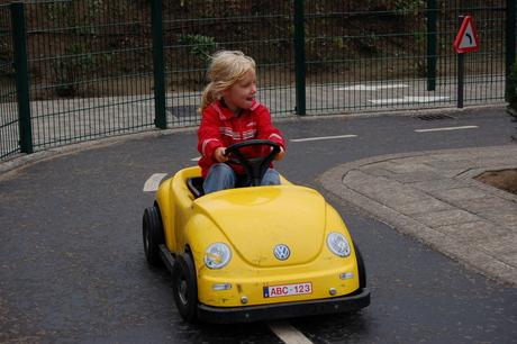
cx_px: 258
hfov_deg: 24.6
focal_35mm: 82
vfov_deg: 16.5
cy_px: 172
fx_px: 1184
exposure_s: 1/200
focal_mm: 55
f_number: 8
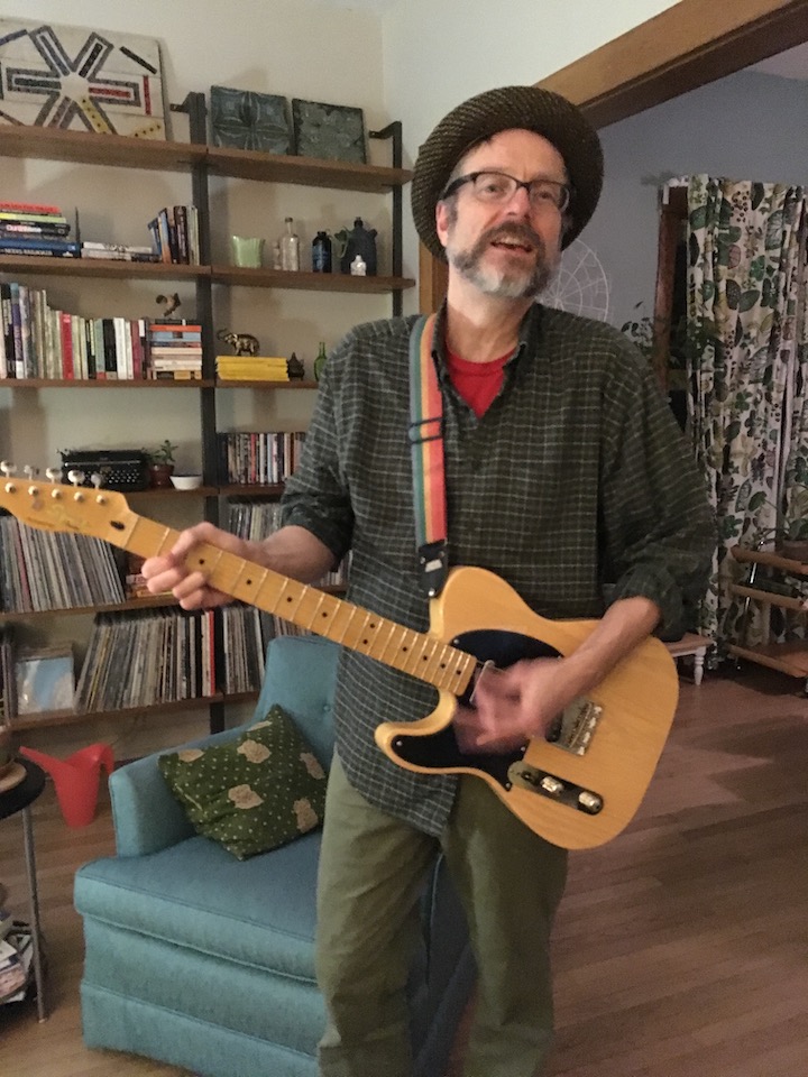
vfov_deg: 61.7
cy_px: 538
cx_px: 404
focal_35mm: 29
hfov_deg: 48.2
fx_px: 903
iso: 1000
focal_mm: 4.15
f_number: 2.2
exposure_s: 1/15
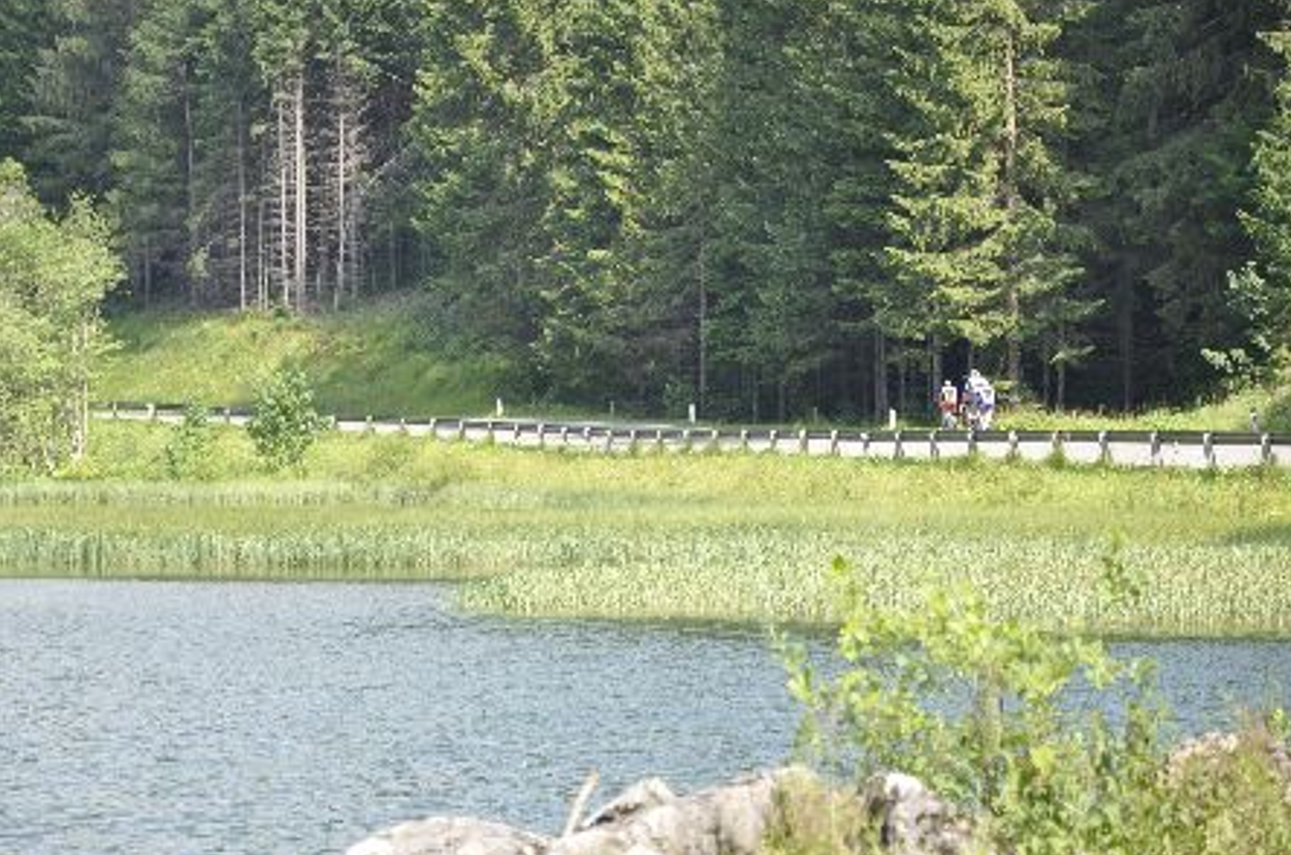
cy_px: 401
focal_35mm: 178
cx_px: 582
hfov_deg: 11.6
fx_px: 6354
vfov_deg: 7.7
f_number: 6.3
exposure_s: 1/200
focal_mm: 105
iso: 200
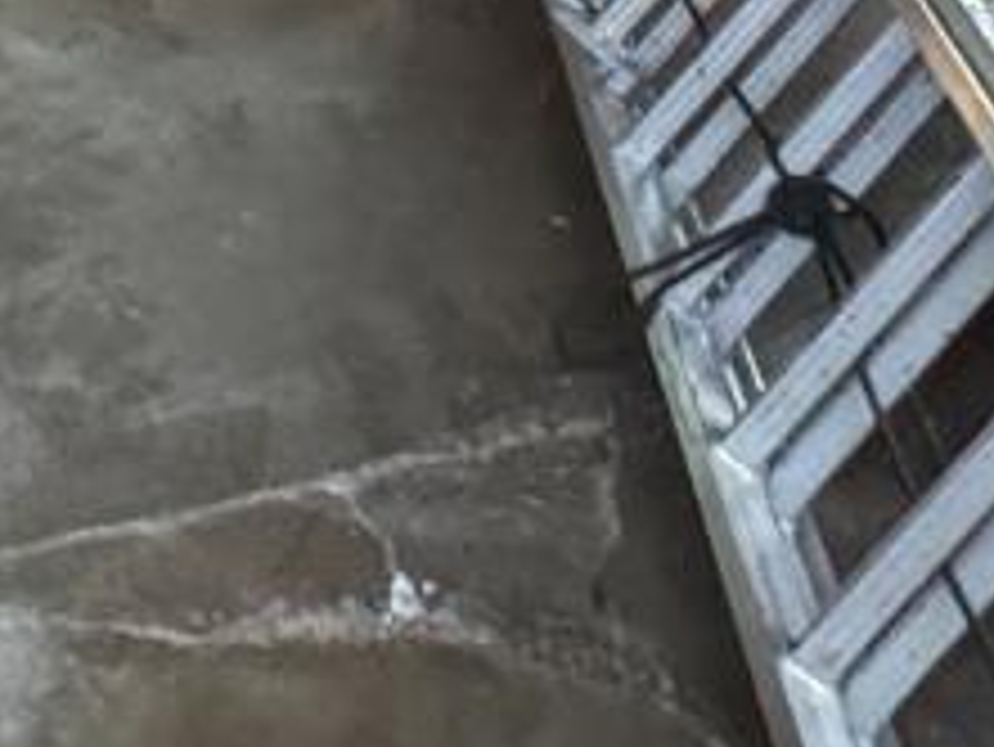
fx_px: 2729
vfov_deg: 14.6
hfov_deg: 20.6
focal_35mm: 95
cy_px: -353
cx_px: 670
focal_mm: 2.22
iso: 1250
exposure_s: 1/58
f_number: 2.2
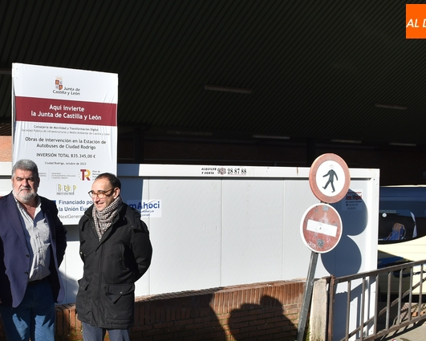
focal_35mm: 43
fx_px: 542
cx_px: 96
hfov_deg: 41.4
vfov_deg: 34.6
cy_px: 229
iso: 200
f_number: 9
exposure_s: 1/320
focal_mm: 18
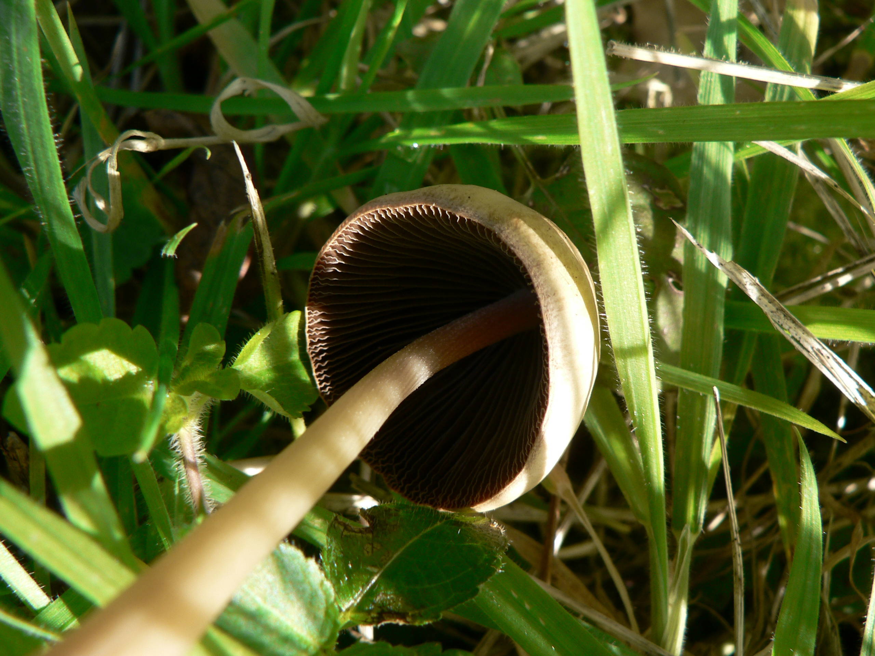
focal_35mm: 36
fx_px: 910
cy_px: 328
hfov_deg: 51.4
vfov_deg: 39.7
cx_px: 438
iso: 80
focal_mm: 6
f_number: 4
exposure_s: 1/125
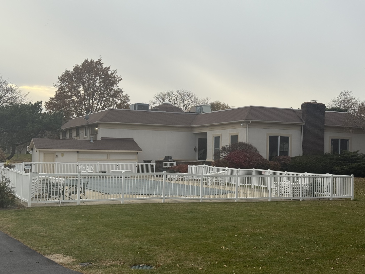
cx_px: 182
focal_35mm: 48
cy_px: 137
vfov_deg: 30.3
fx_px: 506
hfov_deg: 39.7
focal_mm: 6.76
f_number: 1.78
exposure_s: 1/733
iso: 64
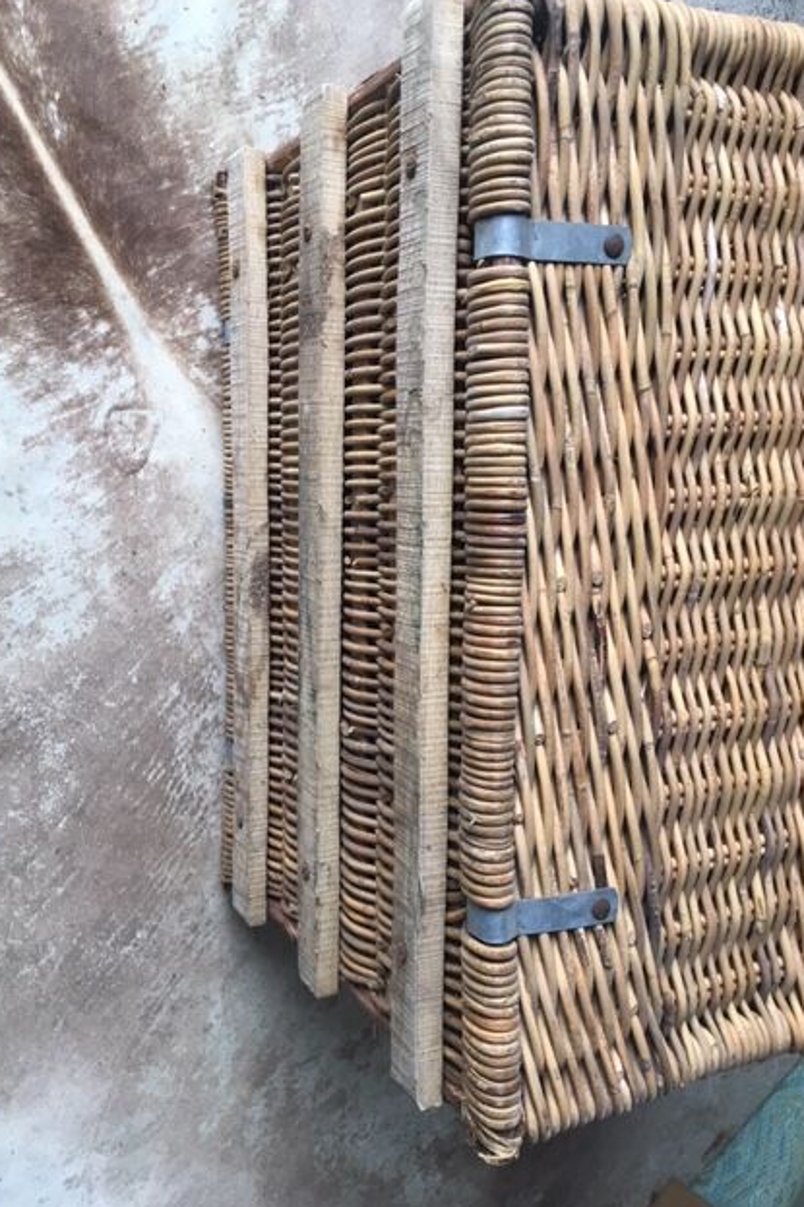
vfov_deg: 60.3
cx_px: 376
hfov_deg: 42.3
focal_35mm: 31
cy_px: 597
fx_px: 1039
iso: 25
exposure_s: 1/33
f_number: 2.2
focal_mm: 4.15
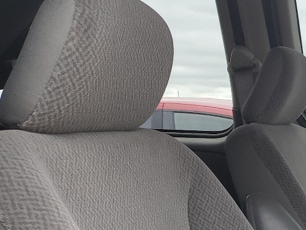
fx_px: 752
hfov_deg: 19.4
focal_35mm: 85
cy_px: 268
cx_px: 488
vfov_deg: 16.7
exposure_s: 1/145
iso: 50
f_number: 1.5
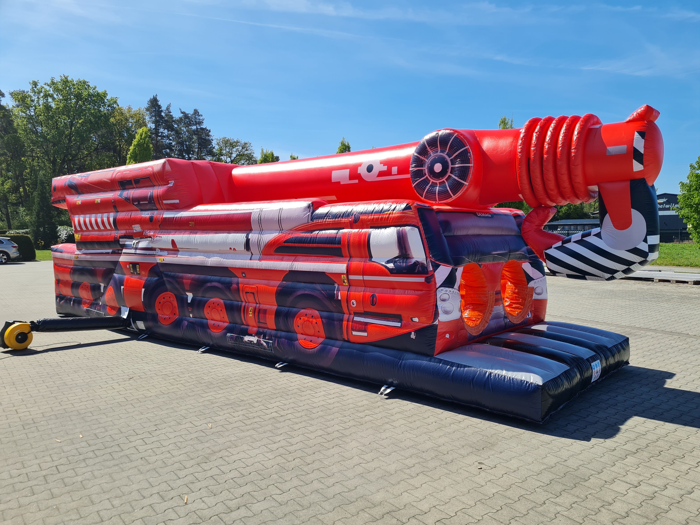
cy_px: 262
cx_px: 350
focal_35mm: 26
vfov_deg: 53.1
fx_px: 526
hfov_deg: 67.3
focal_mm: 5.4
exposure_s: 1/2568
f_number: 1.8
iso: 50
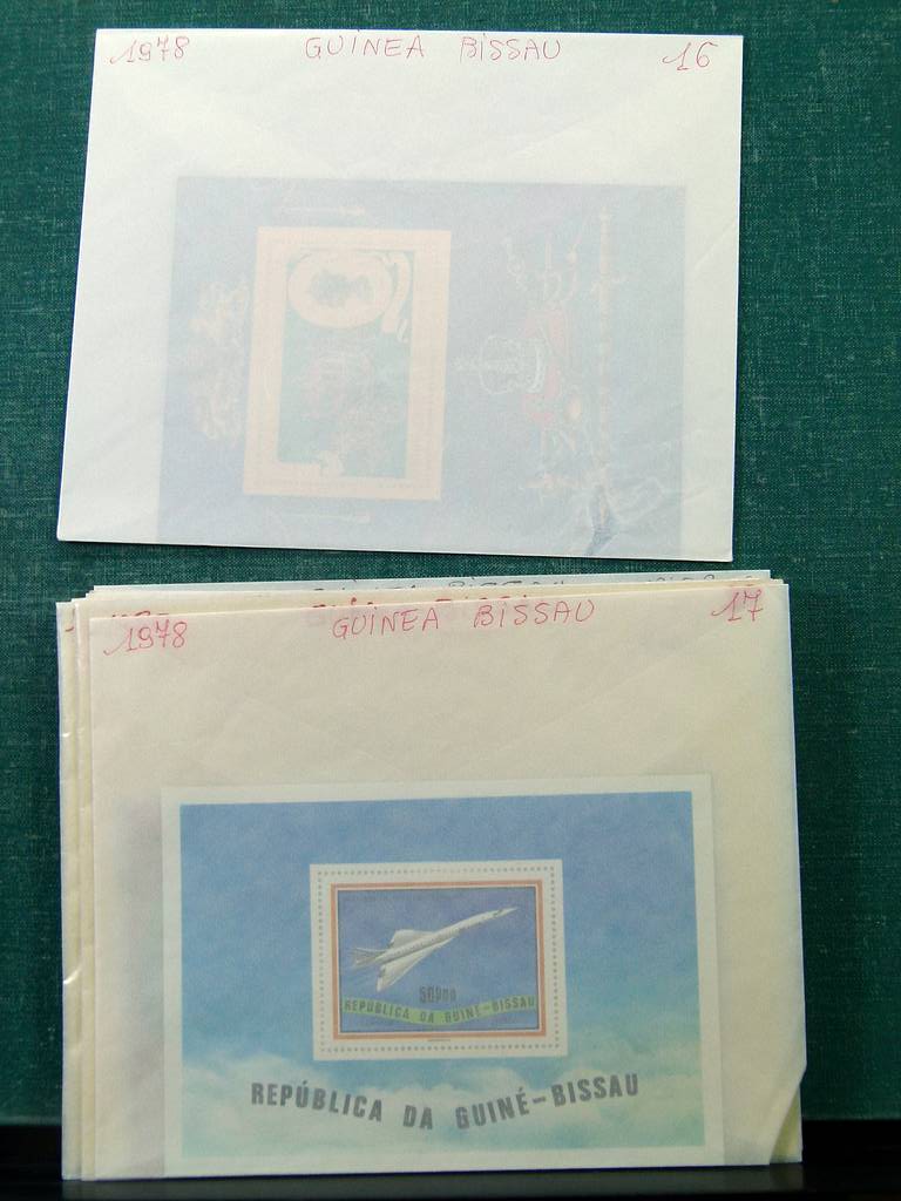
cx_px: 450
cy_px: 600
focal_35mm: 44
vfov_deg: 42.9
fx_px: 1527
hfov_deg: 32.9
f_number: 4
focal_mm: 7.9
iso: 100
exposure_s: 1/125
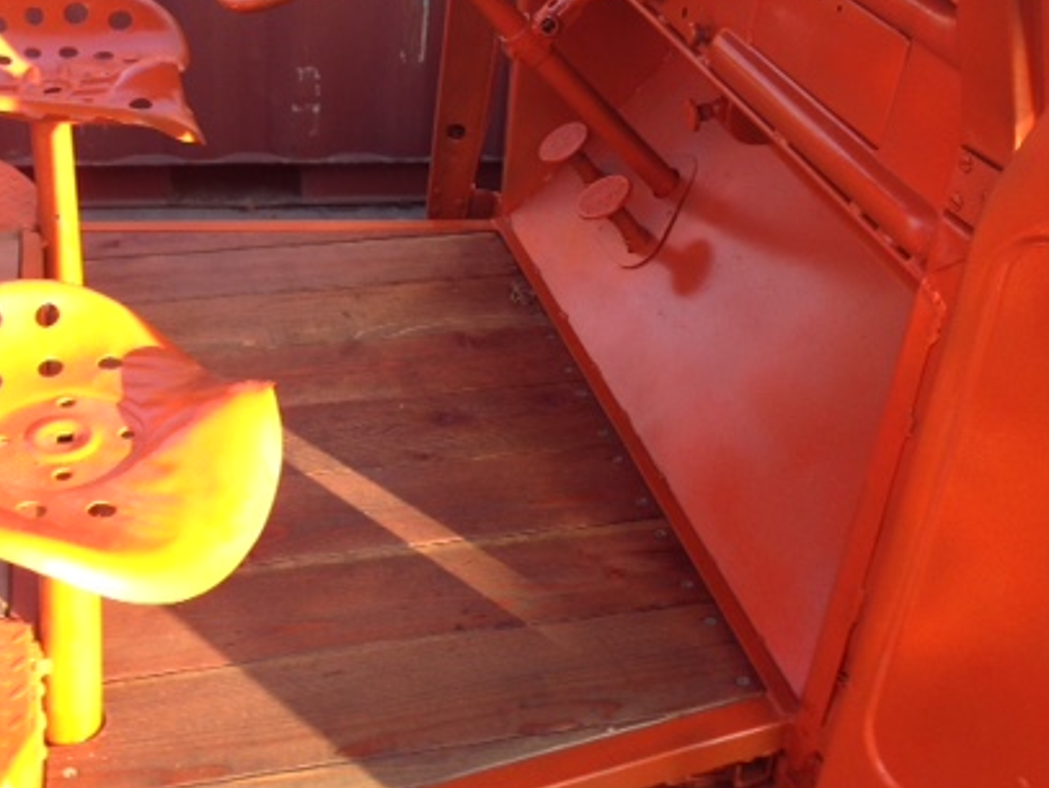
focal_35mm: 52
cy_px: 212
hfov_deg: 36.7
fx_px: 1577
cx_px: 424
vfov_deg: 27.7
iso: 50
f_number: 2.4
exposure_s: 1/120
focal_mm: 4.12
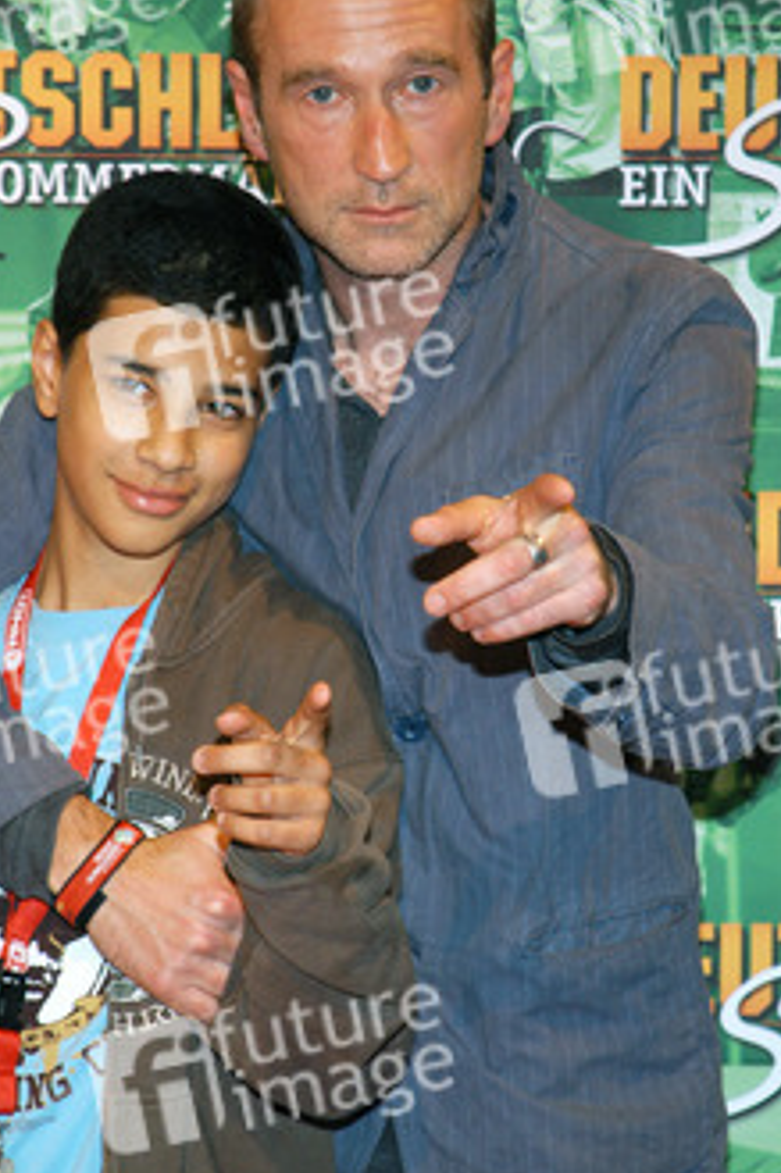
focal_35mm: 204
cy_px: 535
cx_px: 374
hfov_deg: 6.7
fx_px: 6645
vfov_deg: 10.1
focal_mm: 112
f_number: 5.6
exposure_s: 1/160
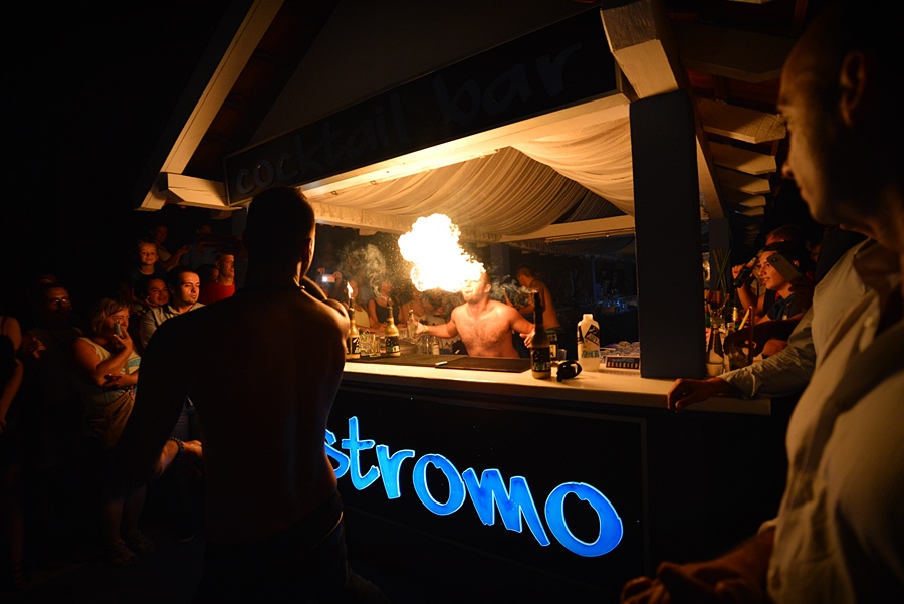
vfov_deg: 70.5
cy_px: 302
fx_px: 427
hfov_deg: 93.2
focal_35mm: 17
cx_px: 452
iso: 2500
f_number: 5
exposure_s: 1/500
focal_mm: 17
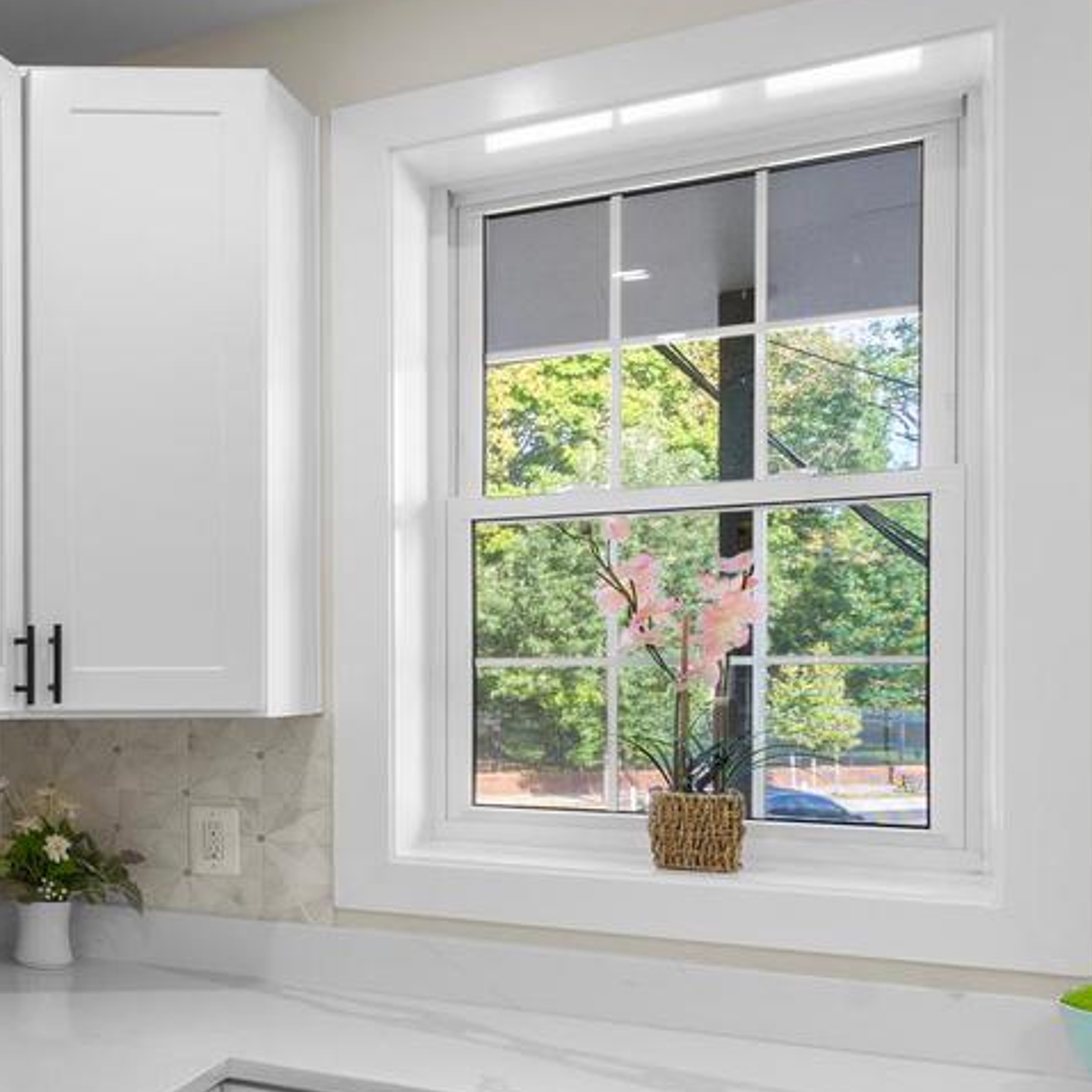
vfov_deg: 40.7
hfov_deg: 28.8
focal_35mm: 41
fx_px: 1463
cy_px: 665
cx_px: -484
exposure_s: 1/60
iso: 640
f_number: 8
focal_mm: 16
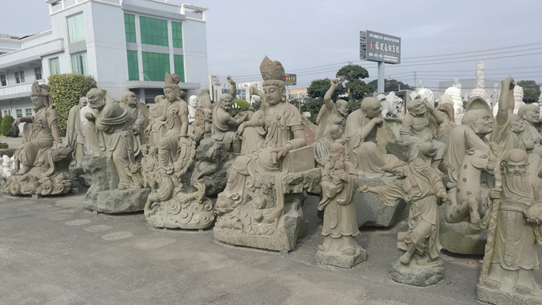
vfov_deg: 38.9
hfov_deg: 64.3
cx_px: 272
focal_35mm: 30
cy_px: 168
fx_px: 431
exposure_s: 1/778
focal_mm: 4.04
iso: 50
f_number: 2
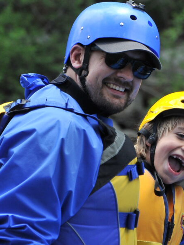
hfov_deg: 2.2
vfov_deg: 2.9
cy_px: 138
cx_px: 165
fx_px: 4824
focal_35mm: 680
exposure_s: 1/640
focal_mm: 185
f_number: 6.3
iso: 400
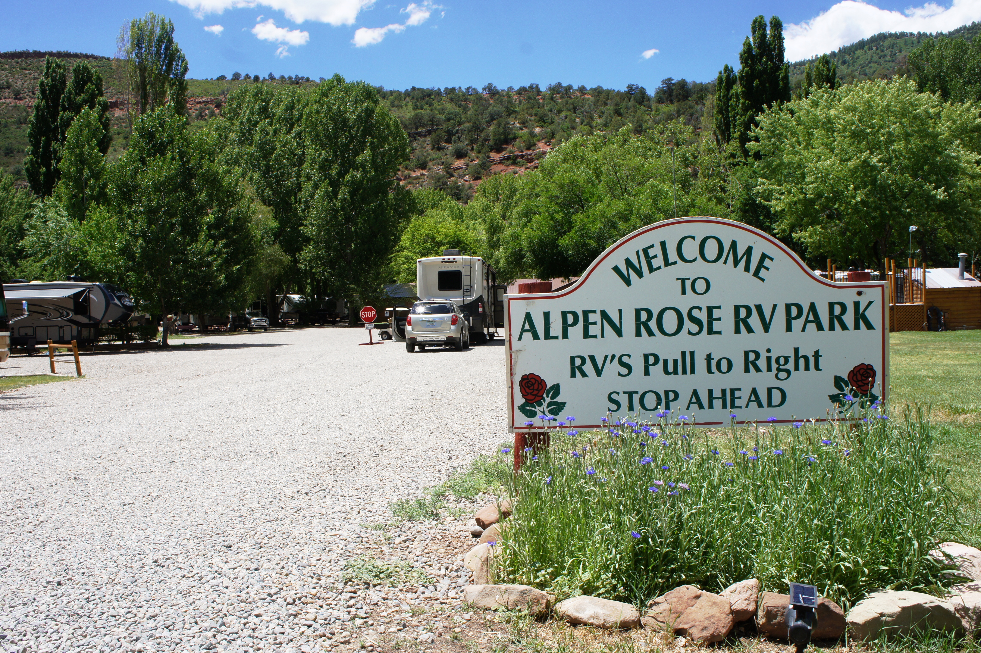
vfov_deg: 43.6
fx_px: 817
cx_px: 490
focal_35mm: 30
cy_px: 326
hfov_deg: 62.0
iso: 200
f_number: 11
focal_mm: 20
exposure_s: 1/160
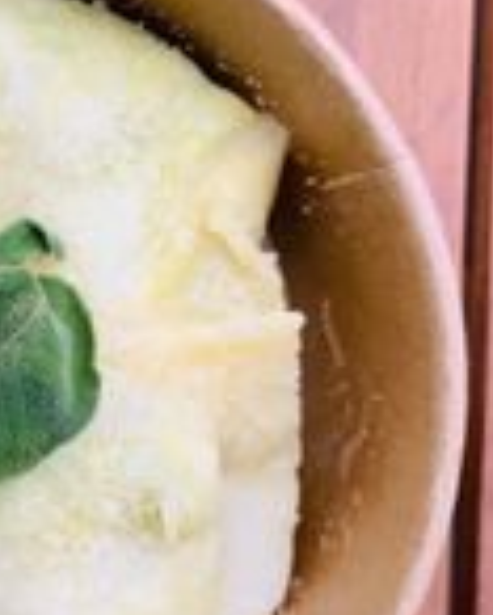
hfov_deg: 19.7
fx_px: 1348
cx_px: -76
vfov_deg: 25.7
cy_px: 320
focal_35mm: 74
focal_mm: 4.25
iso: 25
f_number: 1.8
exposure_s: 1/301
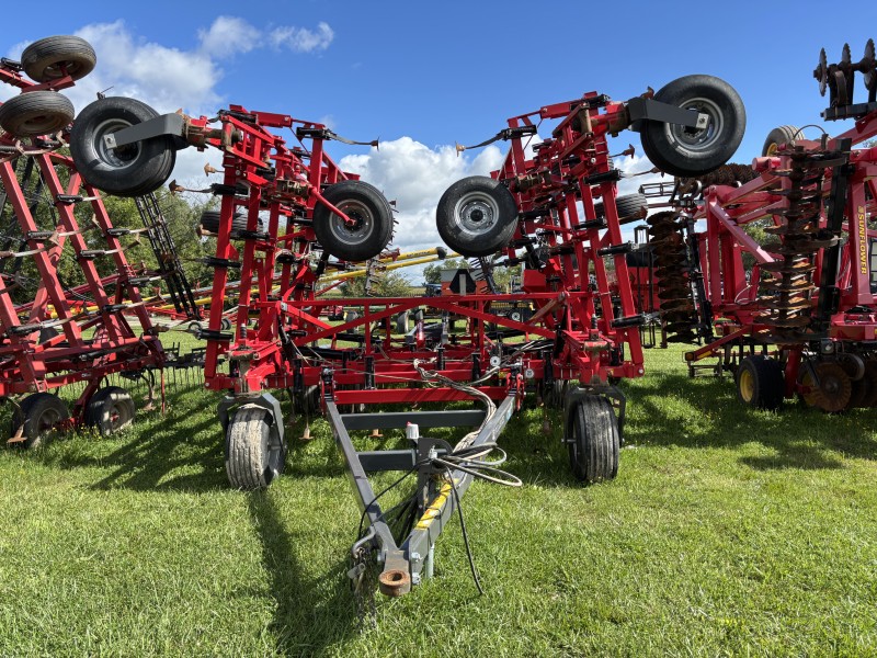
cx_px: 438
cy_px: 329
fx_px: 659
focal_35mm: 26
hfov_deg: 67.3
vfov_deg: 53.1
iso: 50
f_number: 1.6
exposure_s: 1/1695
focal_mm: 5.96
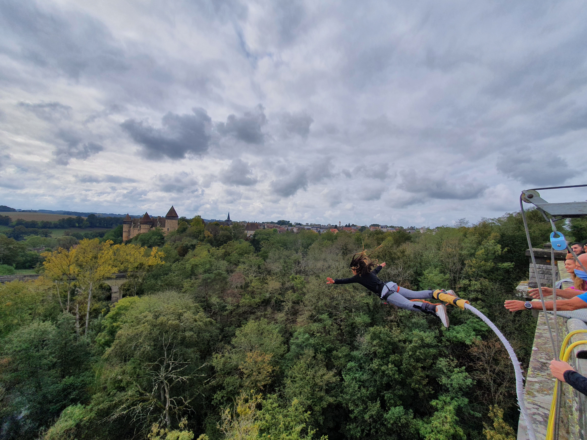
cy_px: 220
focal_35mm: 13
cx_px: 294
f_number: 2.2
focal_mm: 1.8
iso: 50
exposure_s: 1/1060
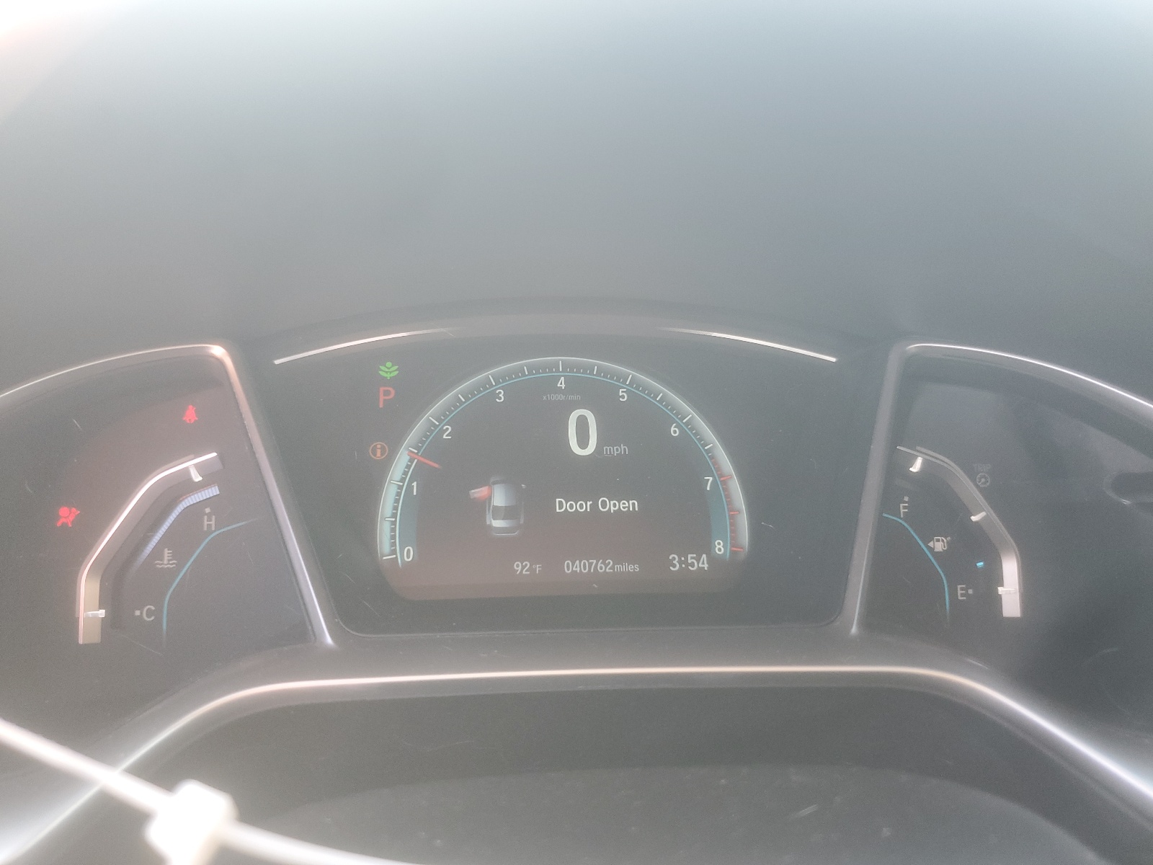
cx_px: 576
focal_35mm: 26
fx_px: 866
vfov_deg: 53.1
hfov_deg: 67.3
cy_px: 432
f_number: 1.5
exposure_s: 1/120
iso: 85
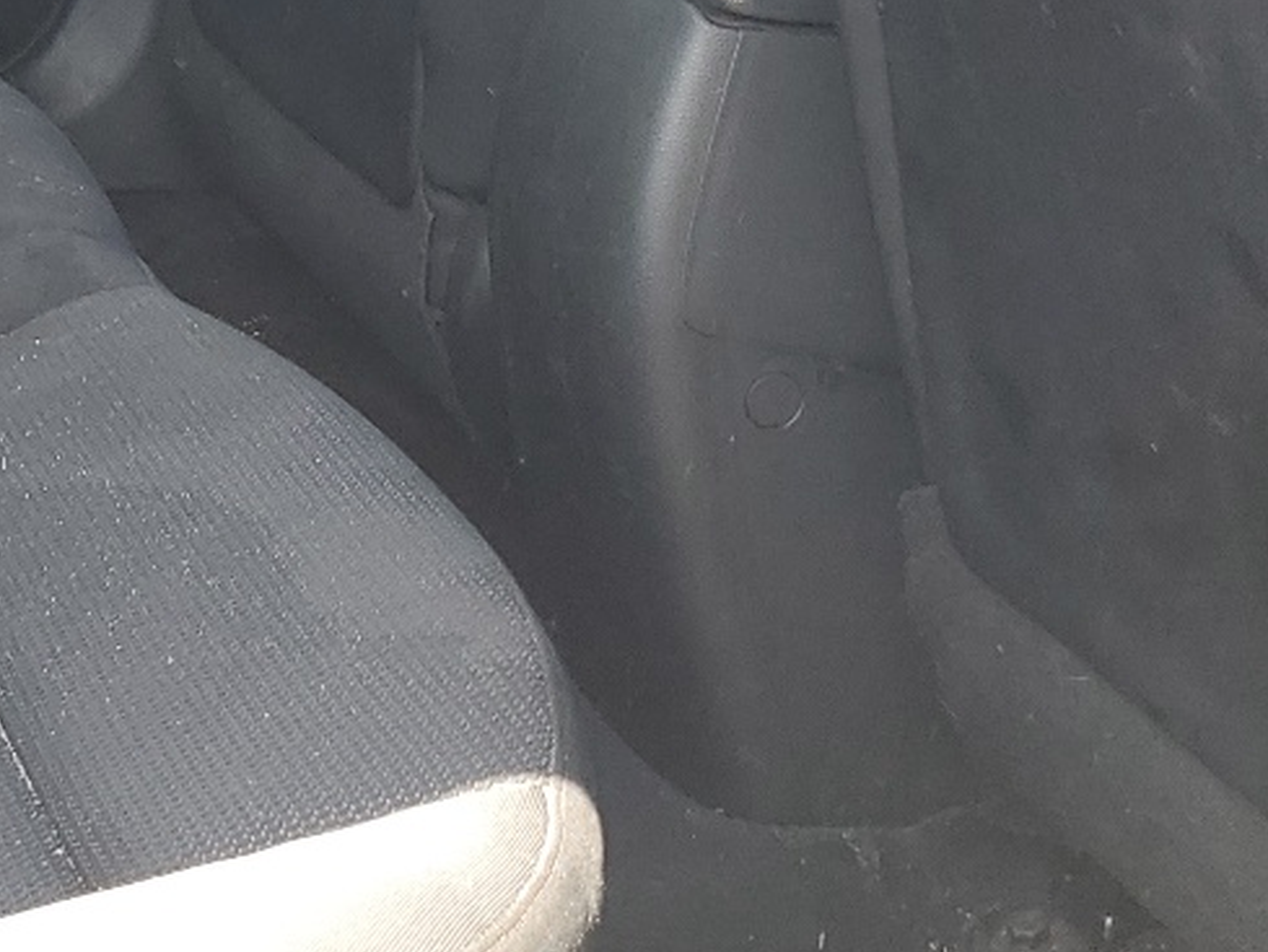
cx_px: -239
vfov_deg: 17.1
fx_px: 3114
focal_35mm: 85
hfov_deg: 21.4
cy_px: 62
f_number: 1.5
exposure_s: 1/125
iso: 50
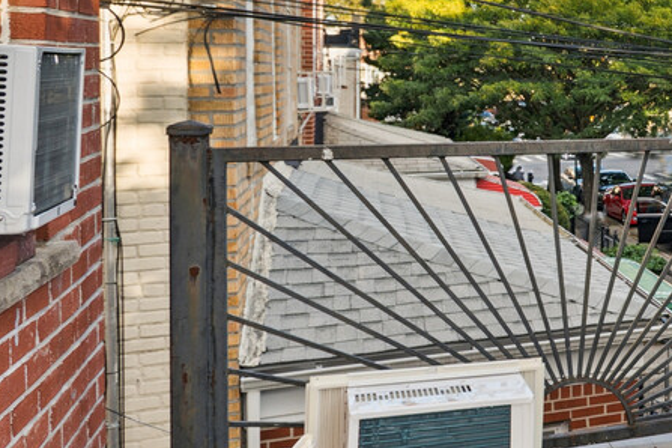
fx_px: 1064
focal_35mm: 57
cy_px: 84
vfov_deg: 23.4
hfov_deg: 24.8
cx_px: 1063
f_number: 8
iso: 100
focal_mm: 17
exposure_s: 1/13
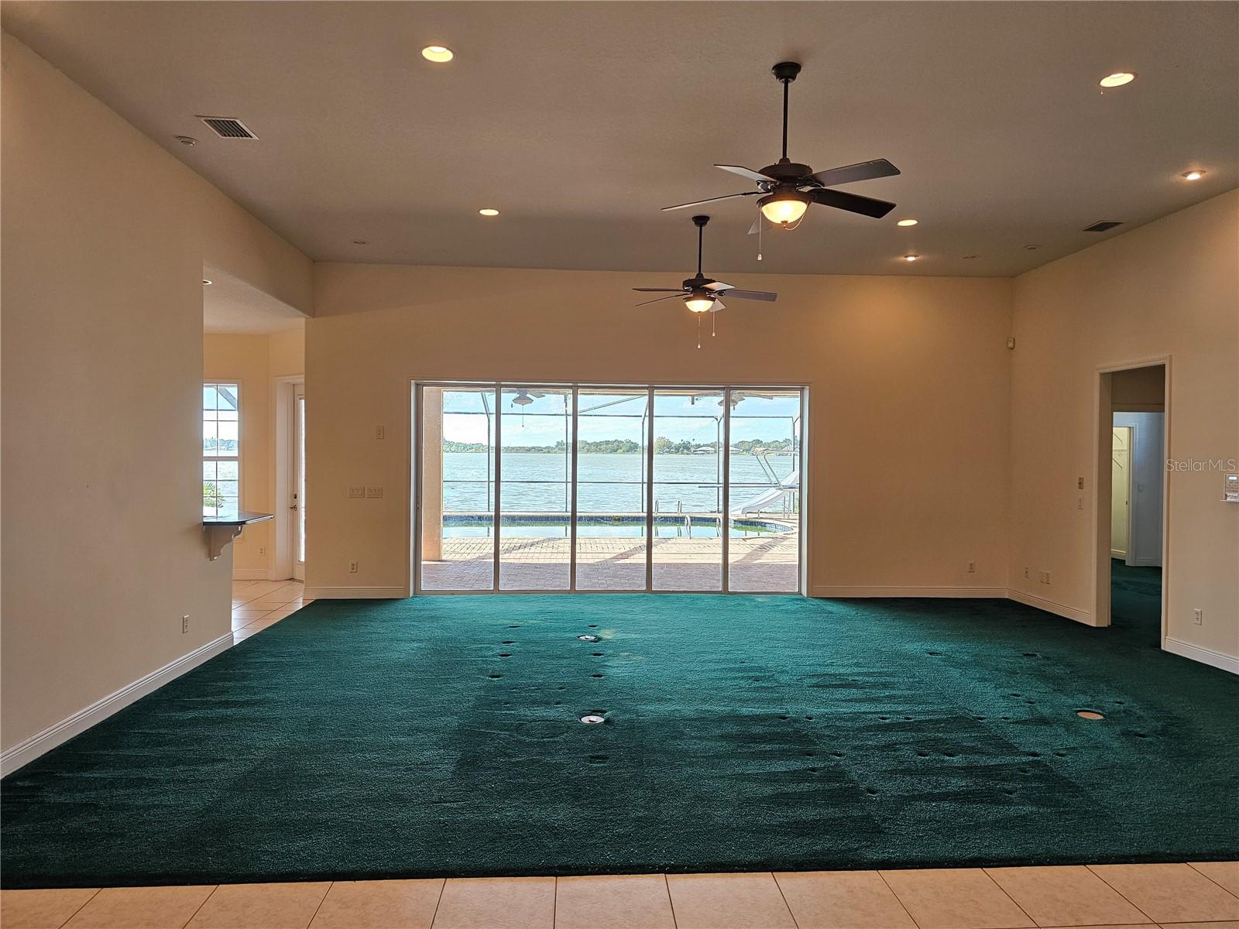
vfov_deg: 58.9
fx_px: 823
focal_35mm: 23
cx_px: 620
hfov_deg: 73.9
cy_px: 464
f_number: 1.7
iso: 125
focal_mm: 6.3
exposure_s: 1/120
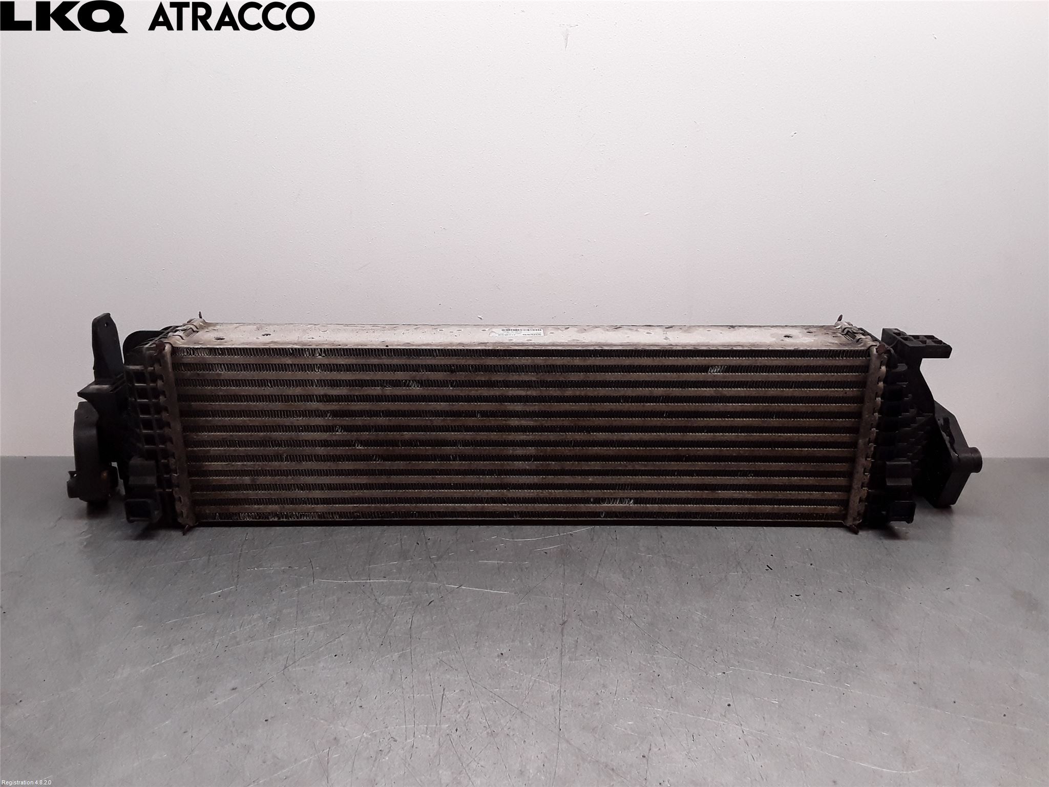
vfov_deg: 49.7
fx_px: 849
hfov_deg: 63.4
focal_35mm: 28
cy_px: 394
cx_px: 524
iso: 100
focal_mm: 2.91
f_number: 1.9
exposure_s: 1/151
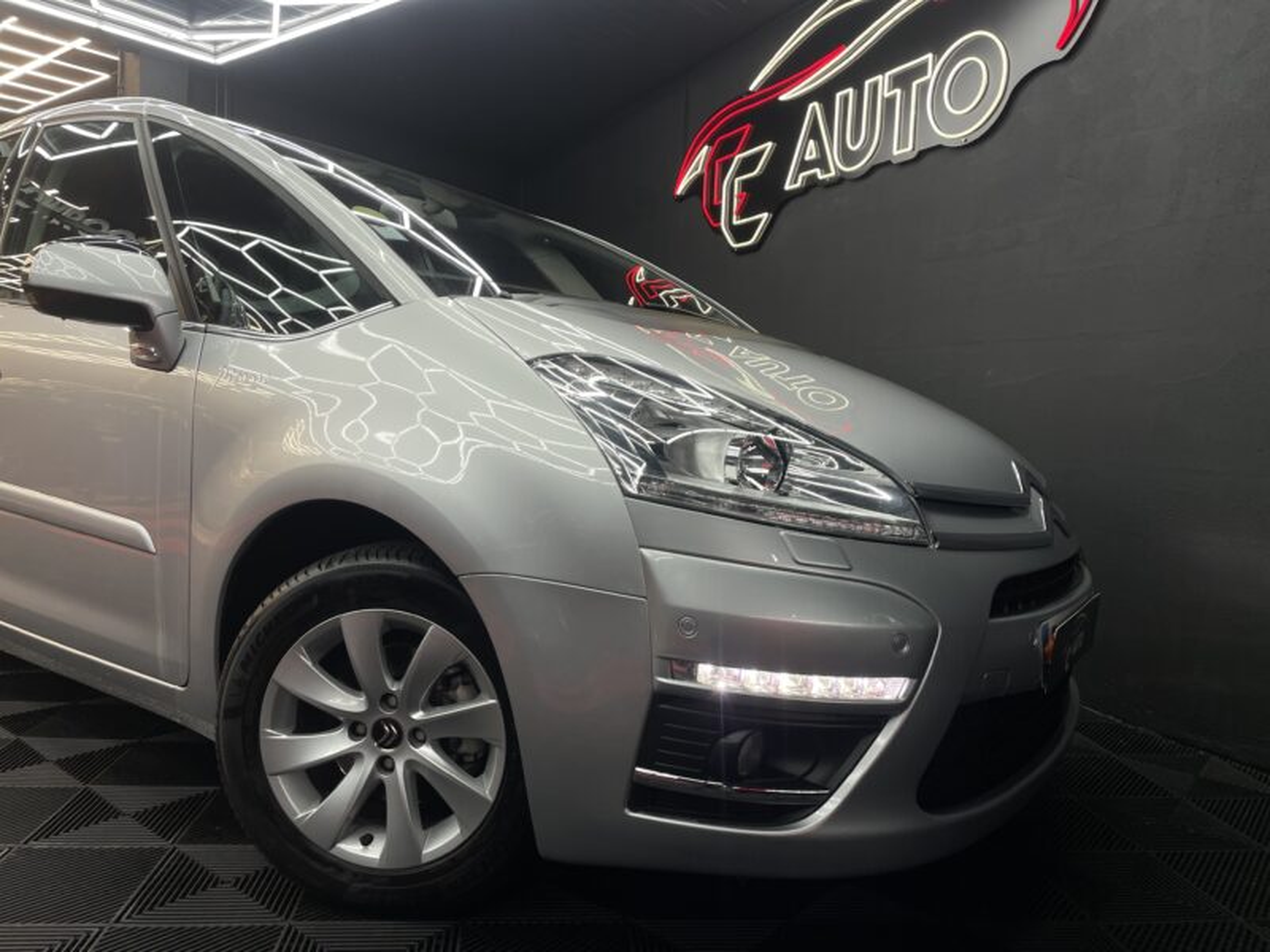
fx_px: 954
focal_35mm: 26
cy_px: 476
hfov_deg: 67.3
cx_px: 635
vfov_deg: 53.1
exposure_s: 1/100
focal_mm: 4.2
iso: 50
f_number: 1.6
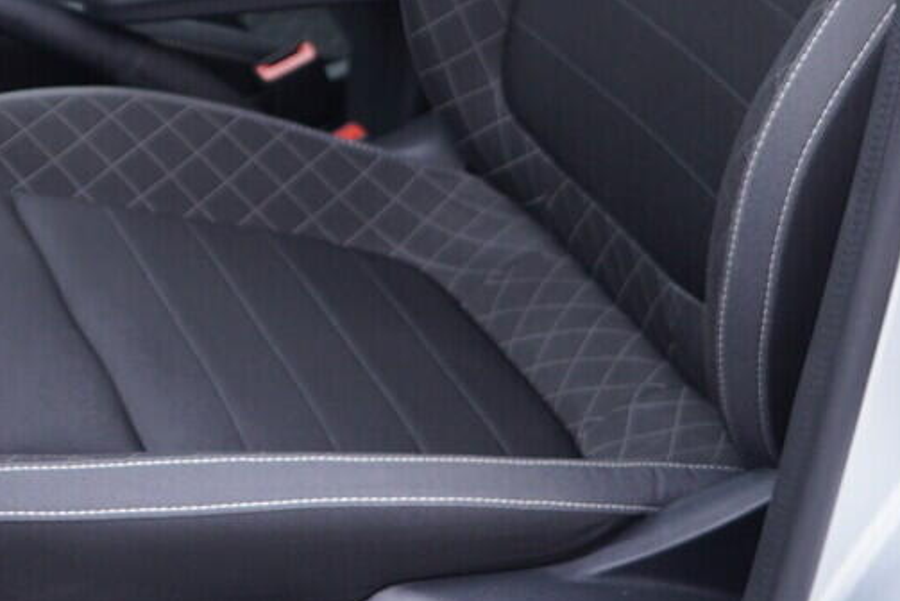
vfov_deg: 12.7
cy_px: -247
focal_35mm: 103
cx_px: 68
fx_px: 2576
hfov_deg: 19.4
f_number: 2.8
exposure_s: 1/40
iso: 200
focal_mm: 24
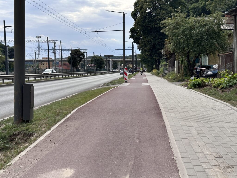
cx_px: 118
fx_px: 329
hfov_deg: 39.7
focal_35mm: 48
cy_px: 89
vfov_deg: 30.3
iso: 64
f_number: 1.78
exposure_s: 1/3731
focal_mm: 6.86
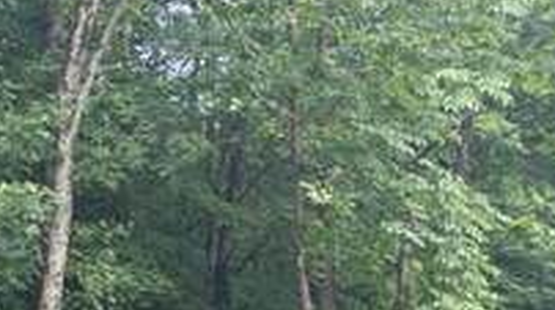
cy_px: 315
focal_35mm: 83
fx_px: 1220
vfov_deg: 14.3
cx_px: -239
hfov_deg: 22.0
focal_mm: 6.86
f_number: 1.78
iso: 80
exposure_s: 1/271
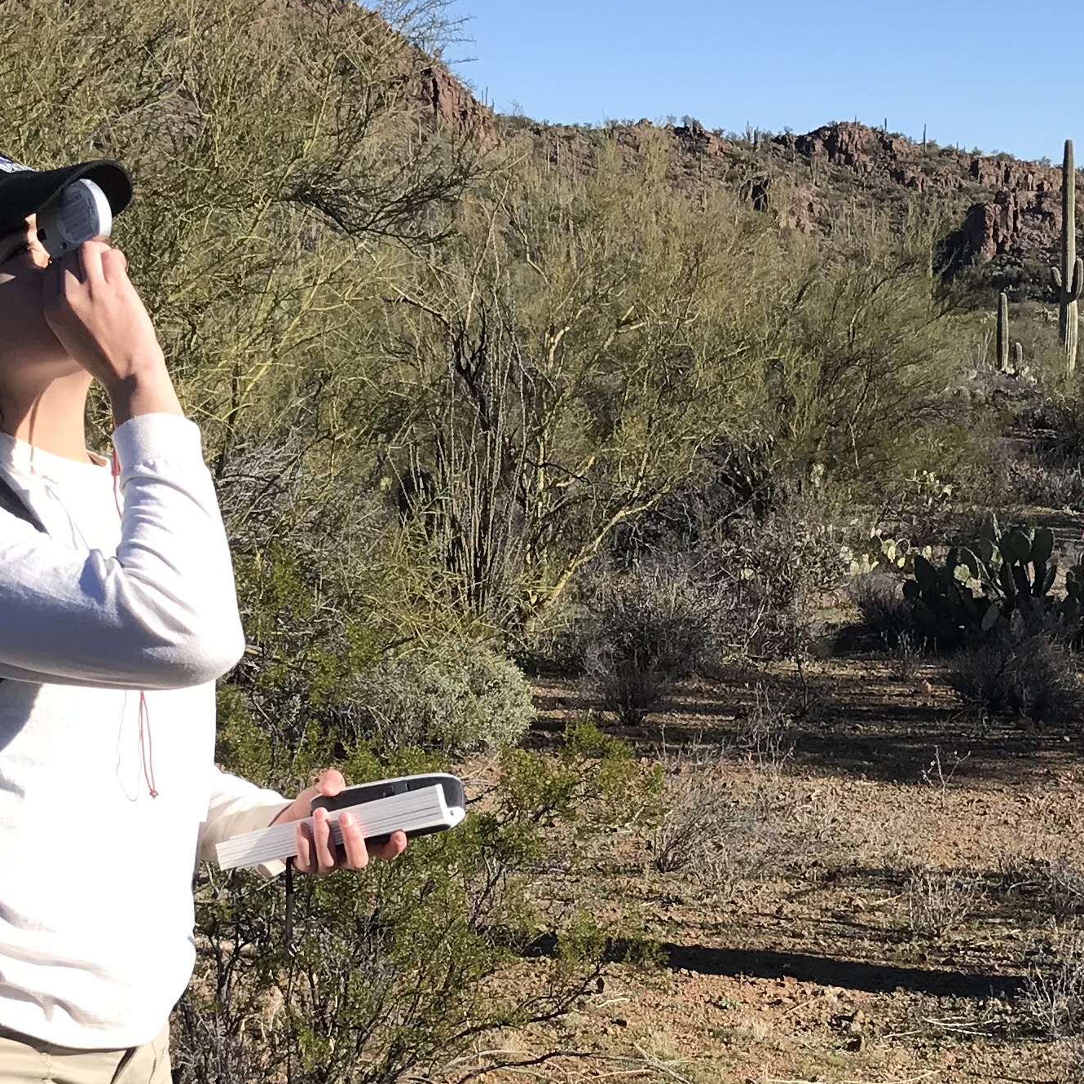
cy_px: 873
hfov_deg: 23.0
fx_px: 2657
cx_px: 653
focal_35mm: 75
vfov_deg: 22.7
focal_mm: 3.99
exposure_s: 1/1650
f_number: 1.8
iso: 20
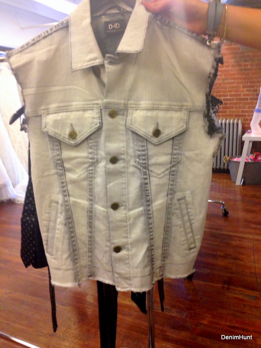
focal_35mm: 33
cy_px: 174
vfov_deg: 55.4
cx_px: 130
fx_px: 332
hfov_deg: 42.9
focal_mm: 4.12
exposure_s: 1/20
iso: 160
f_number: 2.4
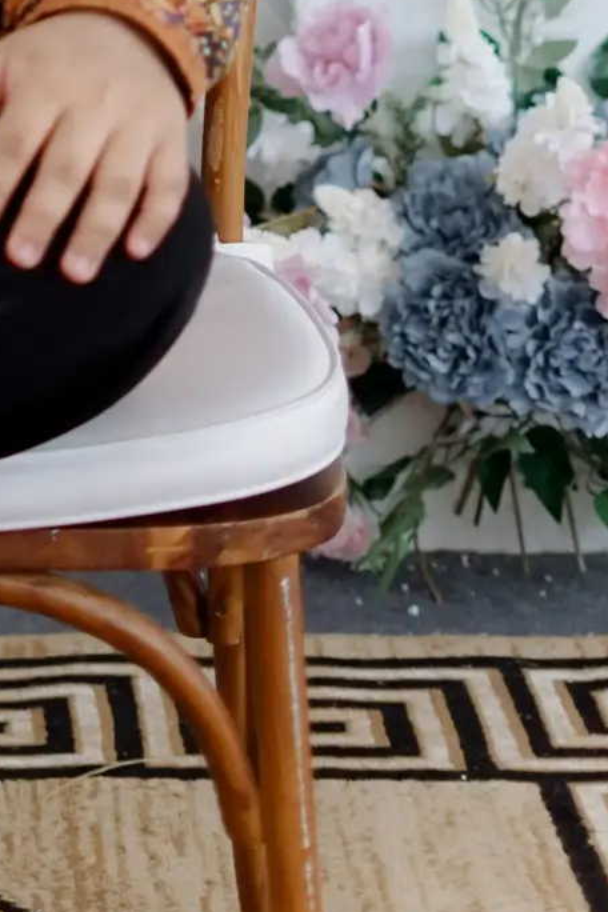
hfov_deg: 7.2
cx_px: -471
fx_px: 4737
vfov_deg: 10.4
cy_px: -691
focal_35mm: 187
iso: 320
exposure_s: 1/160
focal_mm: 50
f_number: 1.8
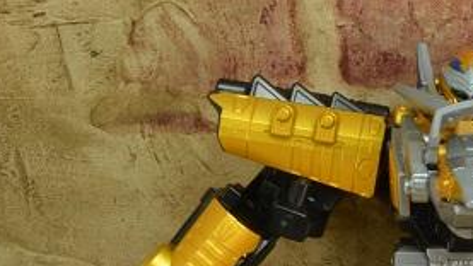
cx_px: 471
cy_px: 248
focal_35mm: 87
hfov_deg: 23.4
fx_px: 1091
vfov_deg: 13.8
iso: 100
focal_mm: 24
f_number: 22
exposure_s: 1
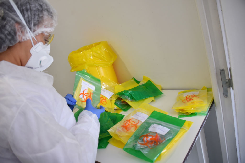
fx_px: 191
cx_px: 122
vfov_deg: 46.5
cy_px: 82
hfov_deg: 65.4
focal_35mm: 28
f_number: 3.5
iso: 640
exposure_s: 1/100
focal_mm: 28
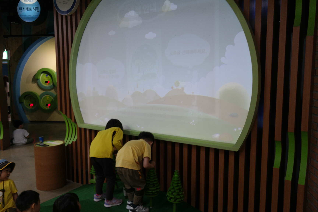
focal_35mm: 30
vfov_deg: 43.6
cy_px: 106
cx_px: 159
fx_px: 265
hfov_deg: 61.9
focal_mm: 20
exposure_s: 1/40
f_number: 3.5
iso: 400
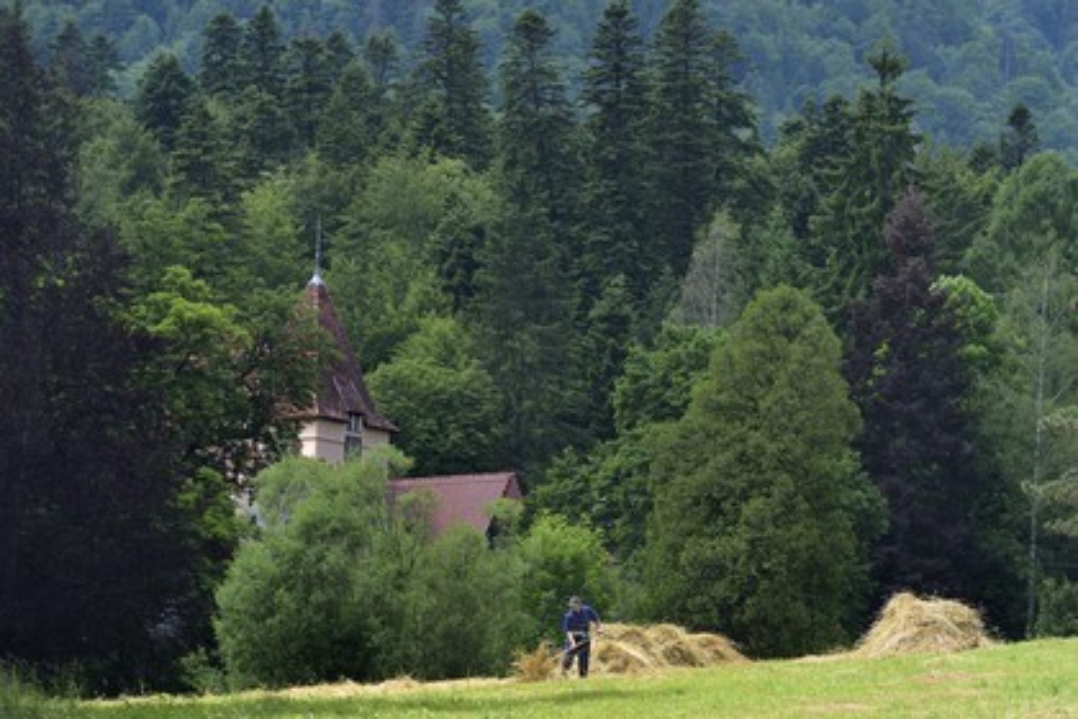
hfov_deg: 10.3
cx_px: 539
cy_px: 360
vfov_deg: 6.9
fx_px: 5988
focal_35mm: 200
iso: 200
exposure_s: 1/320
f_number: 10
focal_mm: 200
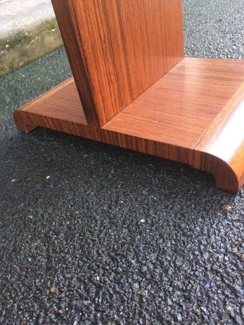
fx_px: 282
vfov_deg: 60.0
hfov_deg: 46.8
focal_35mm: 30
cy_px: 163
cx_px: 123
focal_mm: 4.15
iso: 80
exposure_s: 1/33
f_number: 2.2
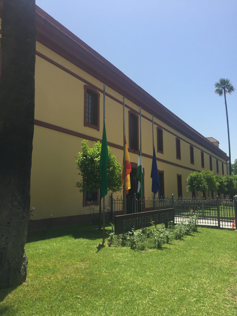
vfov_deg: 61.7
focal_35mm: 29
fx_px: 265
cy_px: 158
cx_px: 118
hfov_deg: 48.2
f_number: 2.2
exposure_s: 1/1883
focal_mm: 4.15
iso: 32
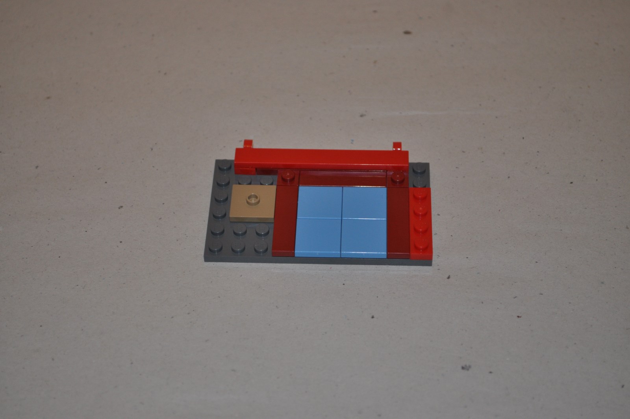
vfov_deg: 17.5
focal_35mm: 78
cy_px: 210
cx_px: 315
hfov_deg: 26.0
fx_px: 1363
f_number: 5.6
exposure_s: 1/30
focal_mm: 52
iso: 560
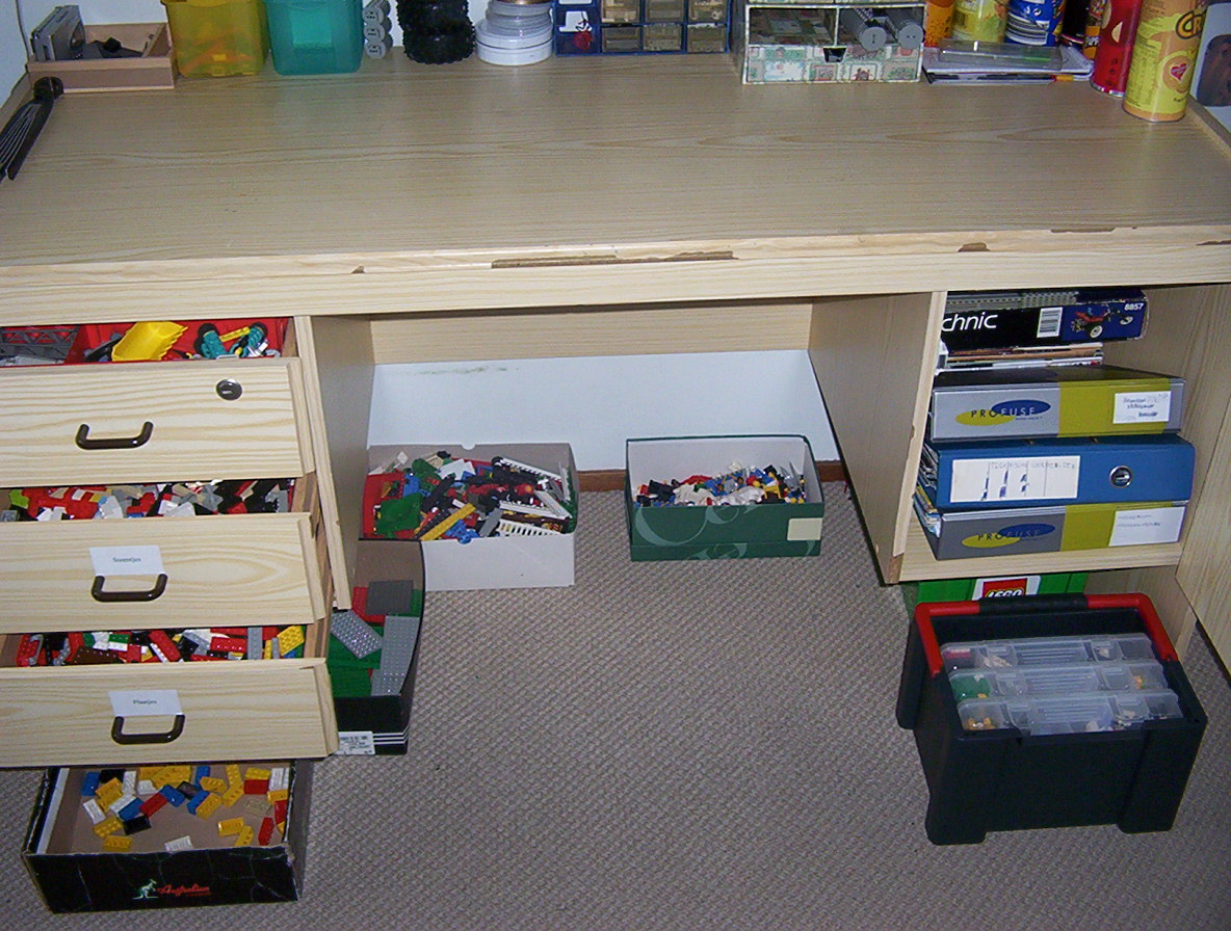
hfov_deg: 47.7
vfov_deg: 37.0
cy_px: 466
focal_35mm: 39
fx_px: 1391
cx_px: 616
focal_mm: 5.26
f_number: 3.84
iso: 140
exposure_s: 1/60
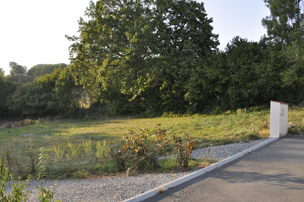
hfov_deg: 60.3
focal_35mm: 31
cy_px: 89
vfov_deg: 42.2
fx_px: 261
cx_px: 142
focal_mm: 18
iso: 200
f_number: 7.1
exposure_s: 1/200
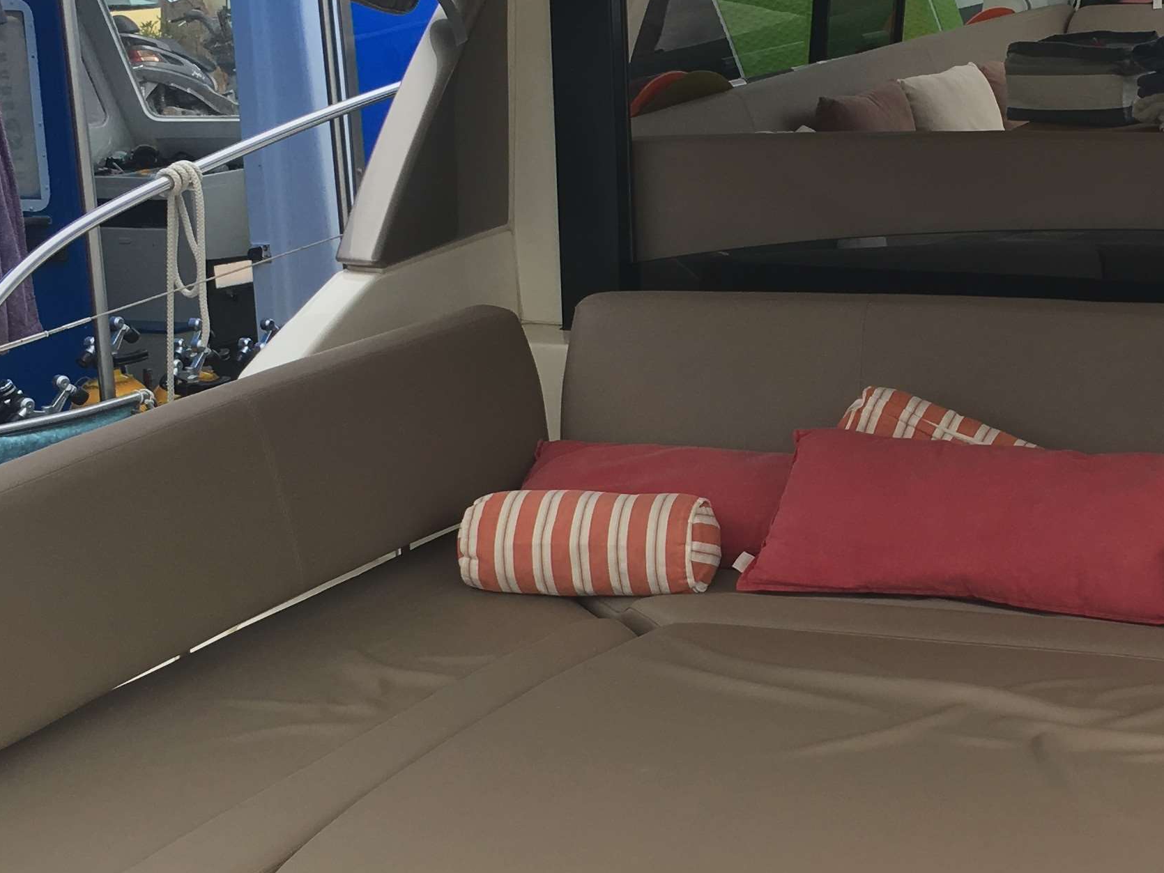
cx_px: 922
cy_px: 457
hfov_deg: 27.3
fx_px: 2354
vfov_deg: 21.0
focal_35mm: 70
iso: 25
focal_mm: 4.15
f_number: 2.2
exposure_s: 1/605
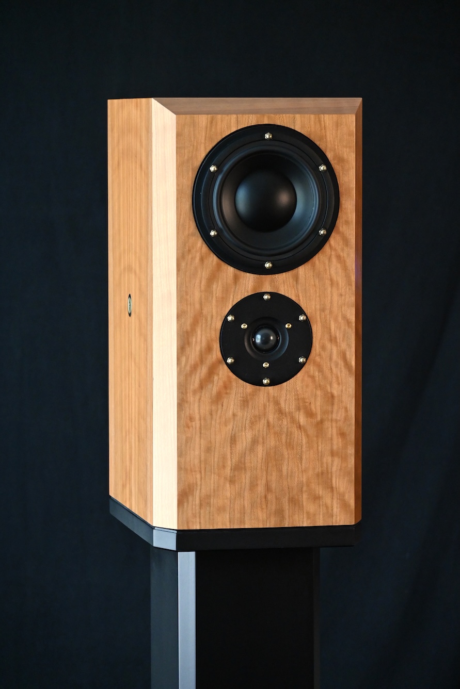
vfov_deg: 13.4
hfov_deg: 9.0
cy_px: 344
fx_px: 2932
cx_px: 230
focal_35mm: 153
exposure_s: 1/80
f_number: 5
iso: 3200
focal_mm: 102
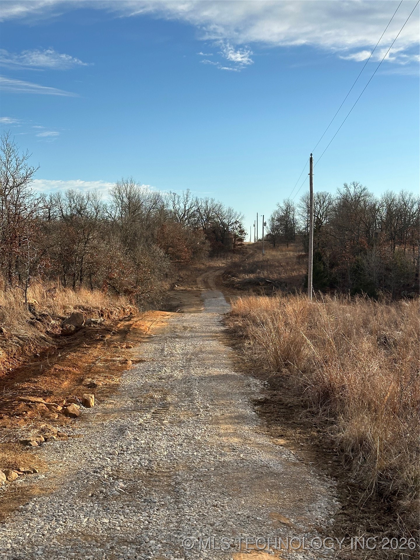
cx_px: 210
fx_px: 777
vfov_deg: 39.7
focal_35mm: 48
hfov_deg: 30.3
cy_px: 280
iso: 64
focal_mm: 6.86
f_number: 1.78
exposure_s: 1/2890
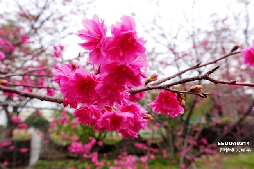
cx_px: 127
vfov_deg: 53.1
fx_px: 169
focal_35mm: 24
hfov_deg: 73.8
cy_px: 84
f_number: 4
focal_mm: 8.8
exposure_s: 1/100
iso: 125
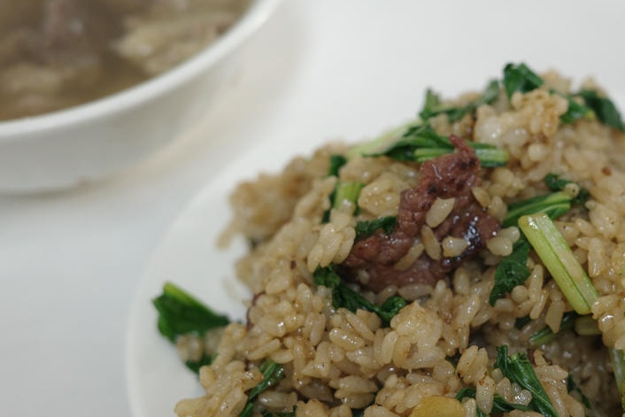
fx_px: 1181
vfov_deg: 20.0
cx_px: 467
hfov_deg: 29.2
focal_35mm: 68
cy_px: 259
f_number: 2.8
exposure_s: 1/50
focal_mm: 26
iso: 800
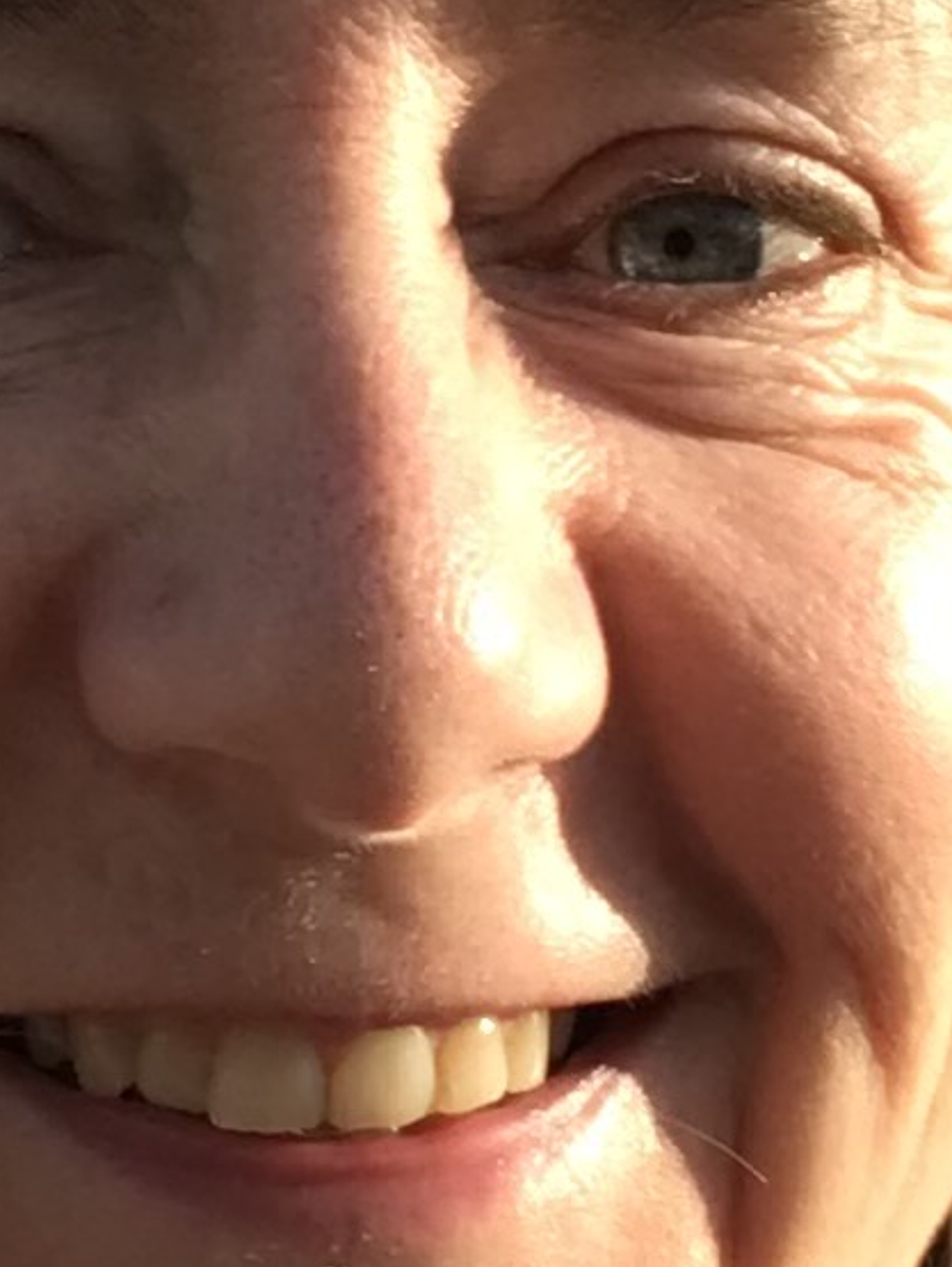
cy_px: 434
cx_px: 260
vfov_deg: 11.1
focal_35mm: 178
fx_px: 6520
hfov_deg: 8.3
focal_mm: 2.87
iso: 25
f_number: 2.2
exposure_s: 1/611
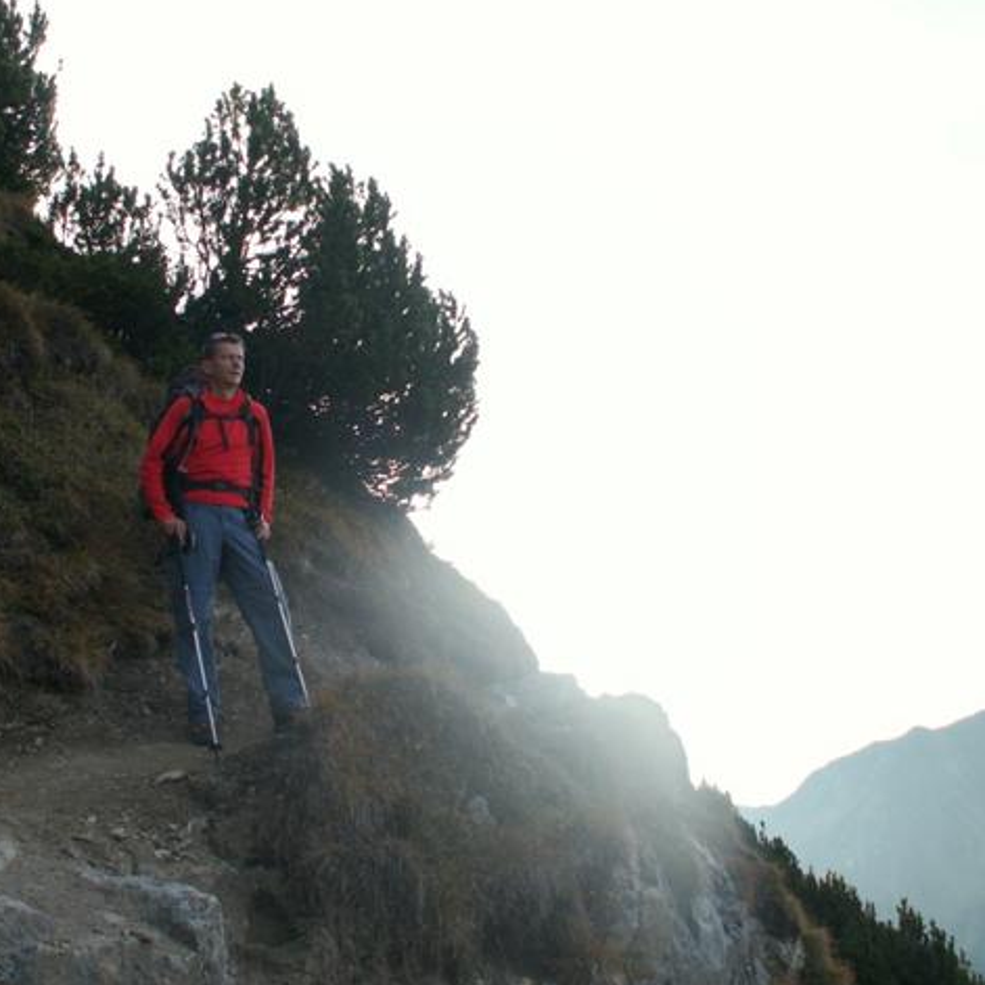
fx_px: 1352
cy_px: 489
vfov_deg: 40.0
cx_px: 389
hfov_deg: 39.8
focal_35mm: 42
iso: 50
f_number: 2.8
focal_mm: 5.86
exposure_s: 1/250
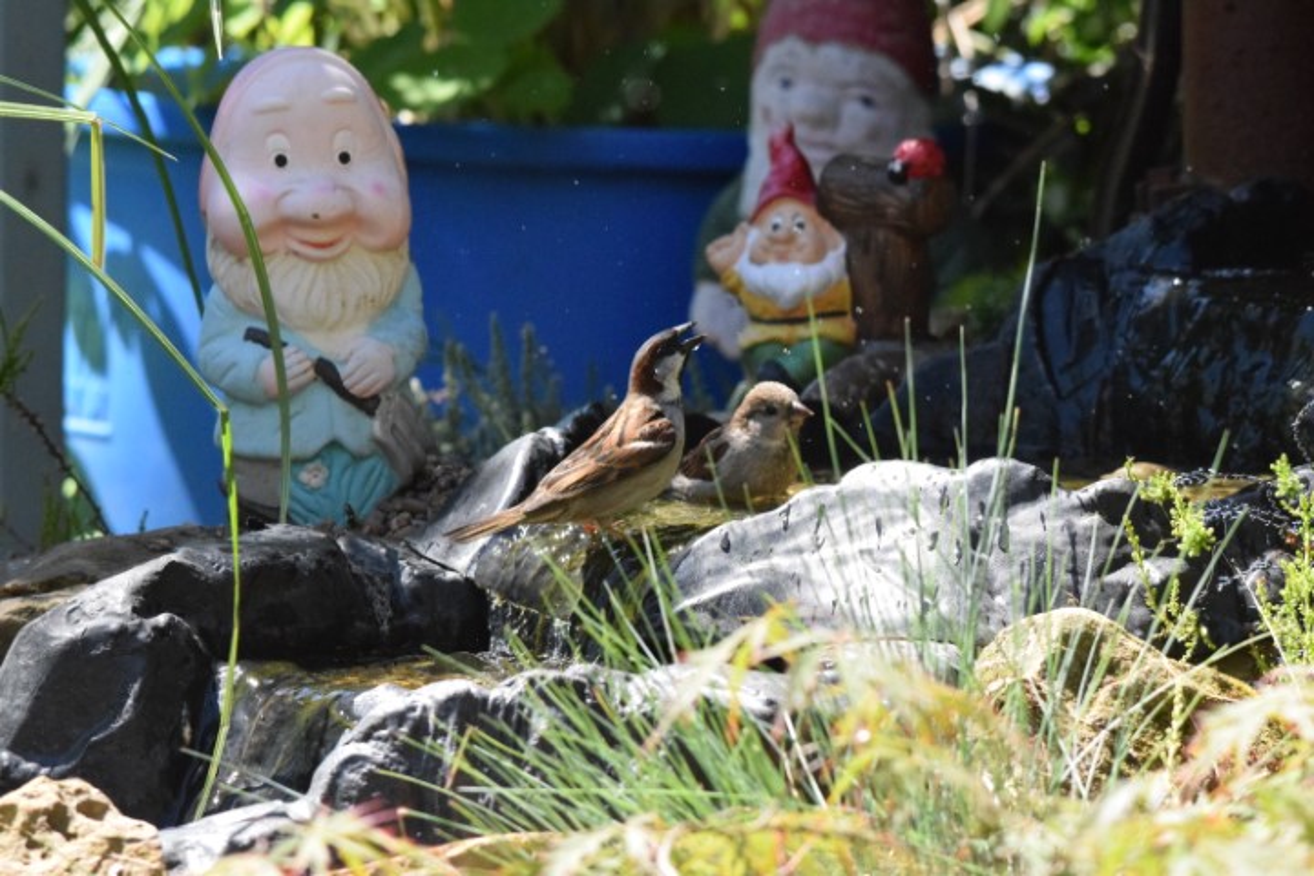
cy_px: 438
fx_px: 13686
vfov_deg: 3.7
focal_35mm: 375
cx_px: 657
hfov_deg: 5.5
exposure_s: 1/2500
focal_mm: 250
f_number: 10
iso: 6400
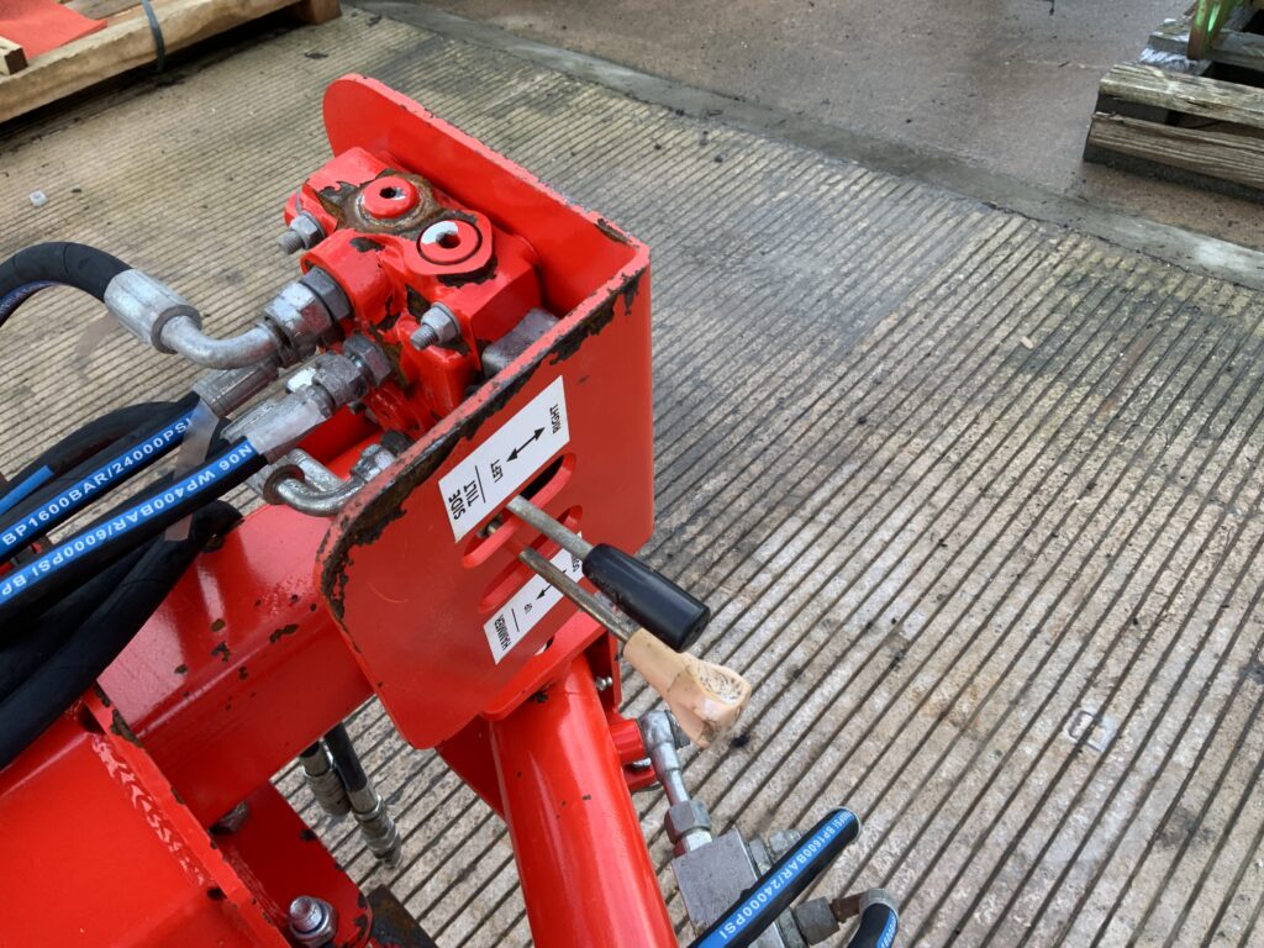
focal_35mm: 29
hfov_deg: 61.7
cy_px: 474
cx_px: 632
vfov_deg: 48.2
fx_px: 1059
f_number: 1.8
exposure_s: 1/130
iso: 16
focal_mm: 3
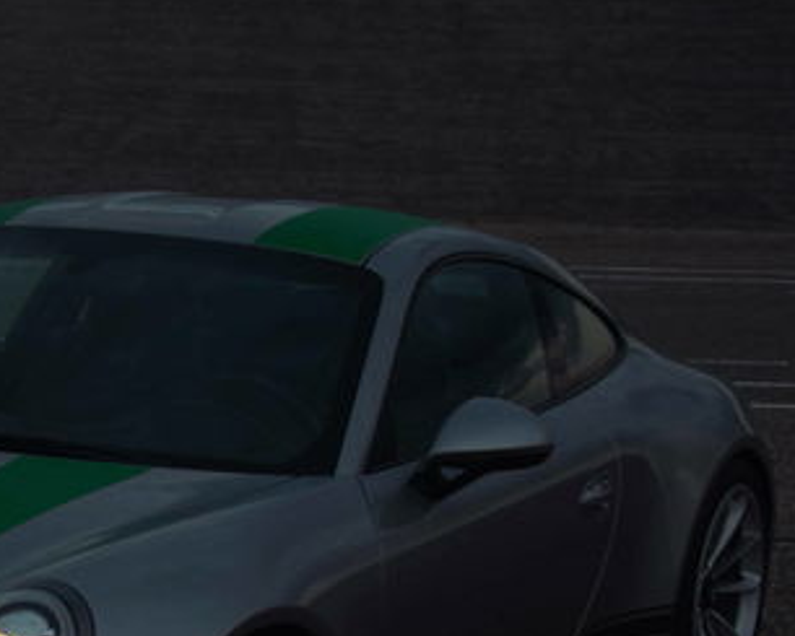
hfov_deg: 18.8
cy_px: 607
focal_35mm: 99
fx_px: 2330
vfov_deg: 15.3
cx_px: -16
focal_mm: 28
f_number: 4
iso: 500
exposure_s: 1/60
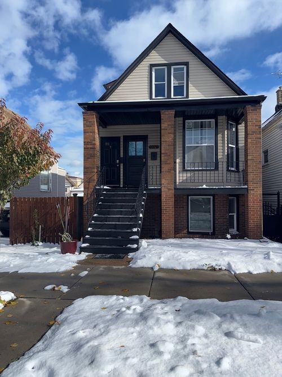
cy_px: 188
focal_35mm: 24
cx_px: 141
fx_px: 261
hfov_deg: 56.8
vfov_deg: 71.6
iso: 100
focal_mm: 6.76
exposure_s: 1/6711
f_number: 1.78
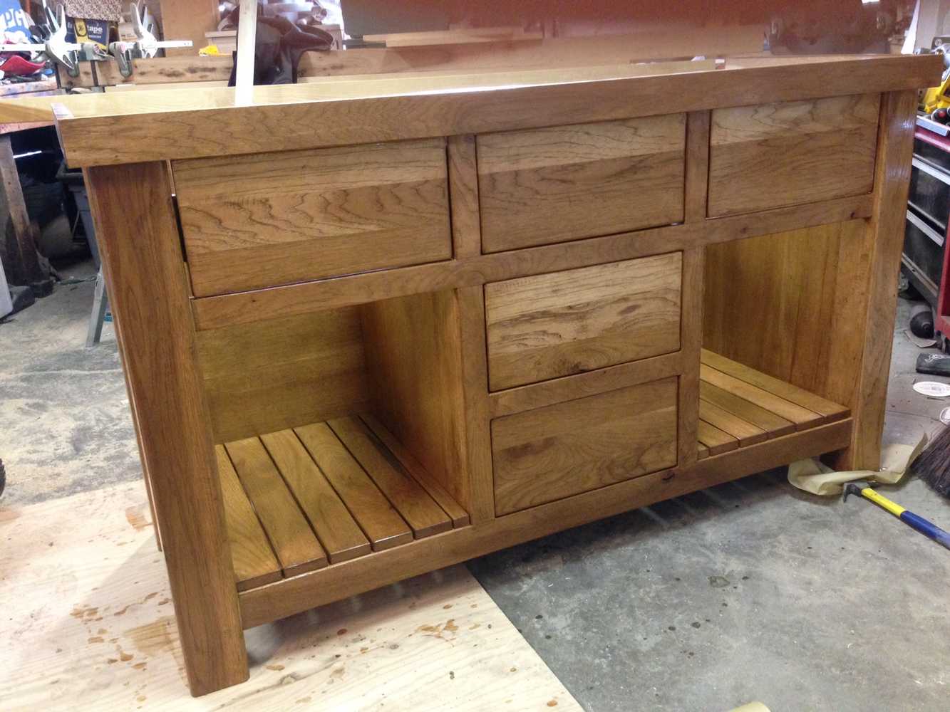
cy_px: 356
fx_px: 906
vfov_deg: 43.0
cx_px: 475
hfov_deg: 55.3
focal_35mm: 33
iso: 320
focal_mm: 4.12
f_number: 2.4
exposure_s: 1/20
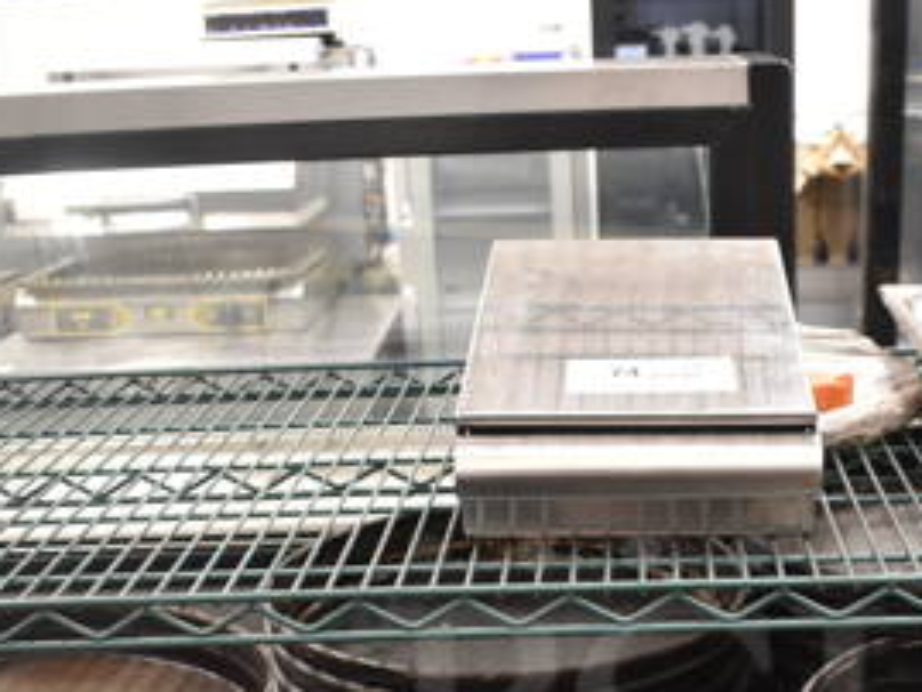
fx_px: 1572
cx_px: 641
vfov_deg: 23.8
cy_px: 692
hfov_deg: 32.3
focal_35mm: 59
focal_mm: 18
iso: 1100
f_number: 3.5
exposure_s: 1/30
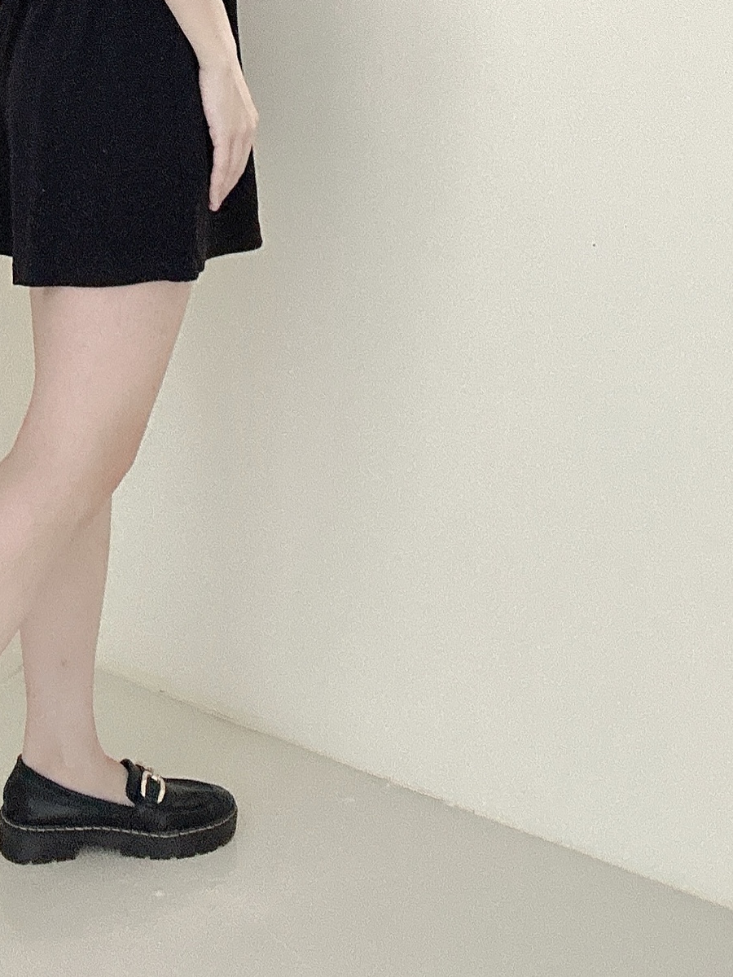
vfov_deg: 38.5
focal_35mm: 46
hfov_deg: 30.2
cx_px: 73
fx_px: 1299
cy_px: 102
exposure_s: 1/60
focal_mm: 2.69
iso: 200
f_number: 1.9
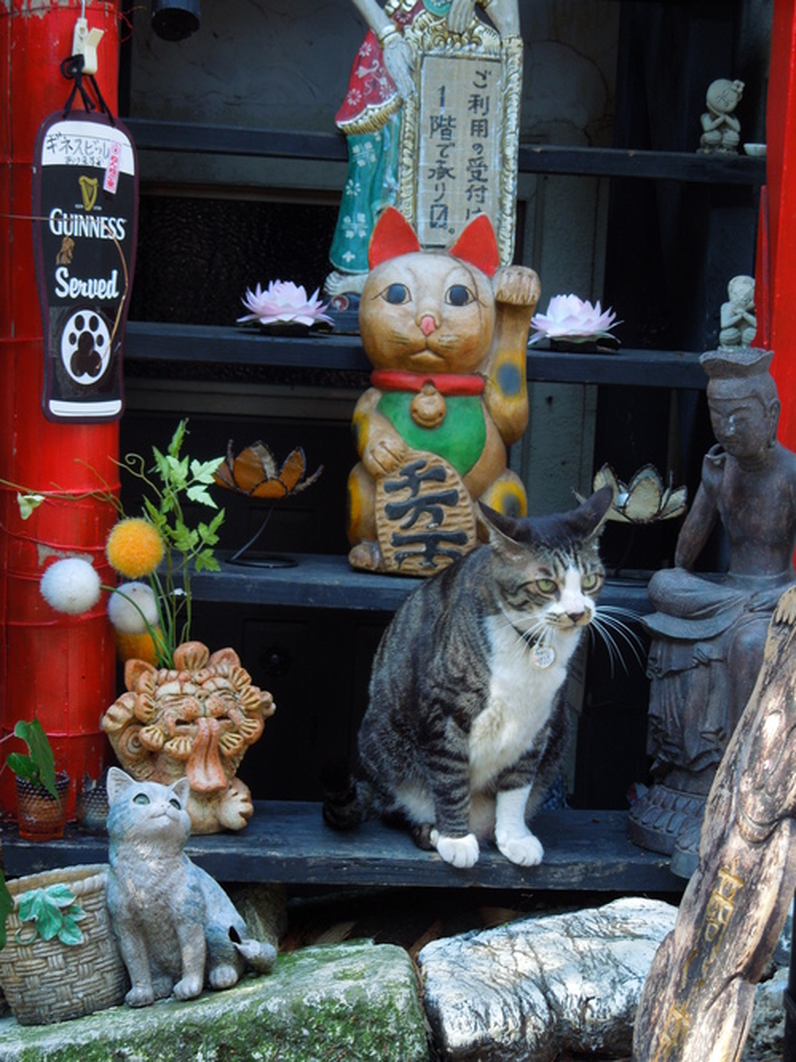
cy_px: 531
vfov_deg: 25.0
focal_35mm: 78
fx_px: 2393
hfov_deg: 18.9
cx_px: 398
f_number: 4.5
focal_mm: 14.1
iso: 125
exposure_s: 1/60
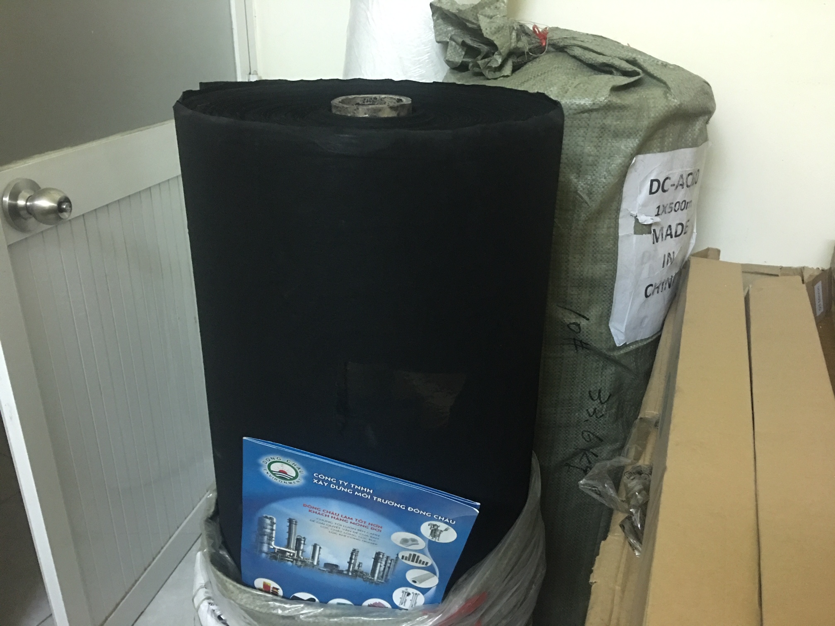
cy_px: 313
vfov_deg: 48.2
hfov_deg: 61.7
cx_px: 418
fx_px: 700
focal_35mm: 29
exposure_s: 1/8
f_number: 2.2
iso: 160
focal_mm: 4.15
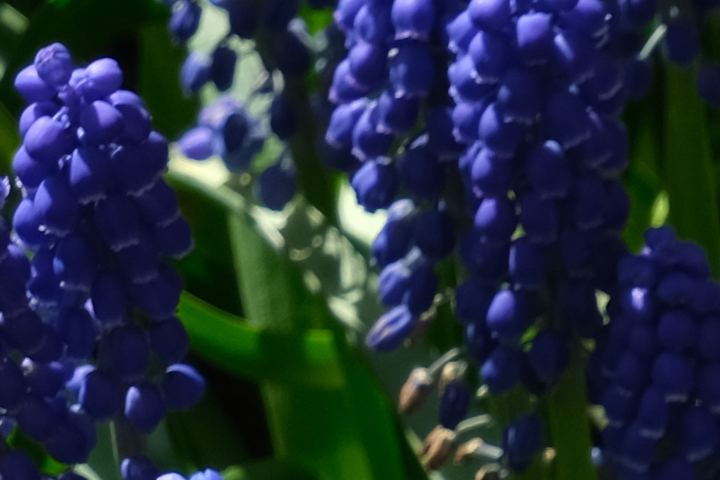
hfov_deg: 4.3
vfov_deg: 3.0
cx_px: 1989
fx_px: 9261
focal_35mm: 463
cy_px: 366
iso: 160
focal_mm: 45
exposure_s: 1/400
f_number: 5.6
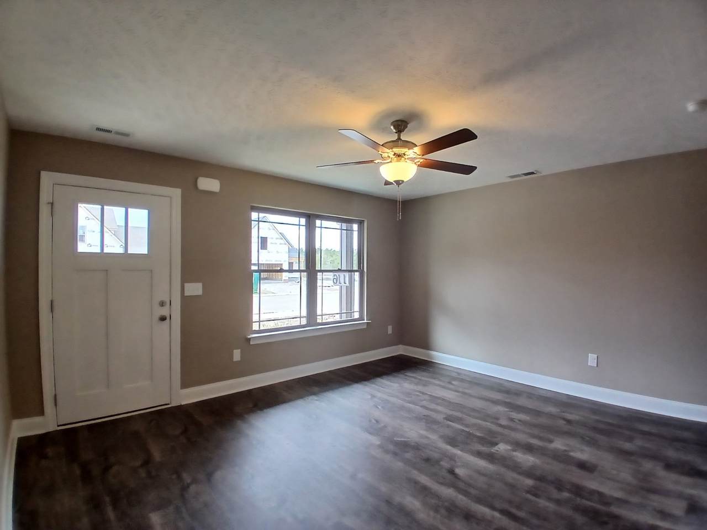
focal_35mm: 17
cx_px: 354
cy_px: 265
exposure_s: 1/30
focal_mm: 1.4
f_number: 2.2
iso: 80
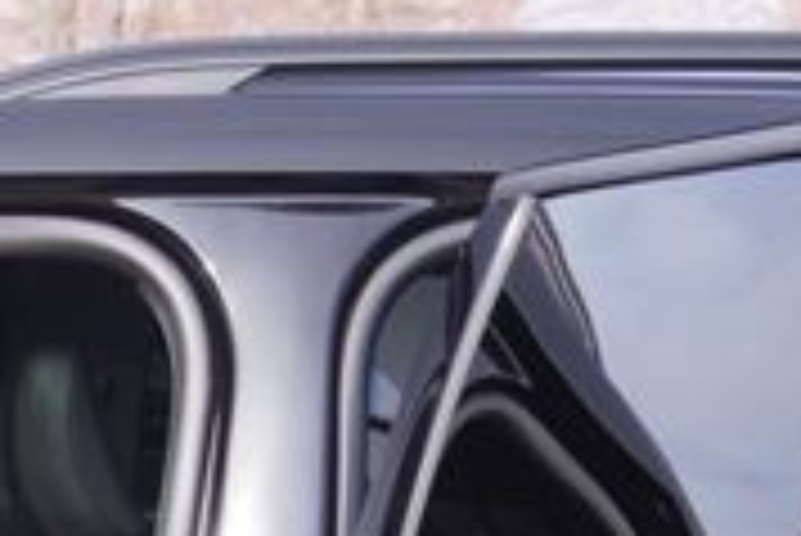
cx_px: -540
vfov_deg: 5.2
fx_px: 5767
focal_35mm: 259
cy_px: 1234
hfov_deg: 7.7
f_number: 6.3
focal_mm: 30
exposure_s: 1/100
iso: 100
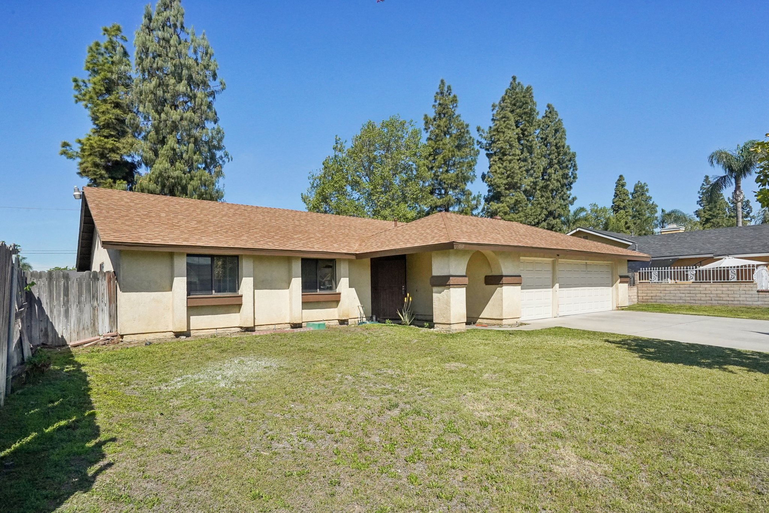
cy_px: 256
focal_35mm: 18
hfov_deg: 90.0
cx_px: 384
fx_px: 384
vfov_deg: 67.4
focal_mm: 18
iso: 3200
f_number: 16
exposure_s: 1/3000
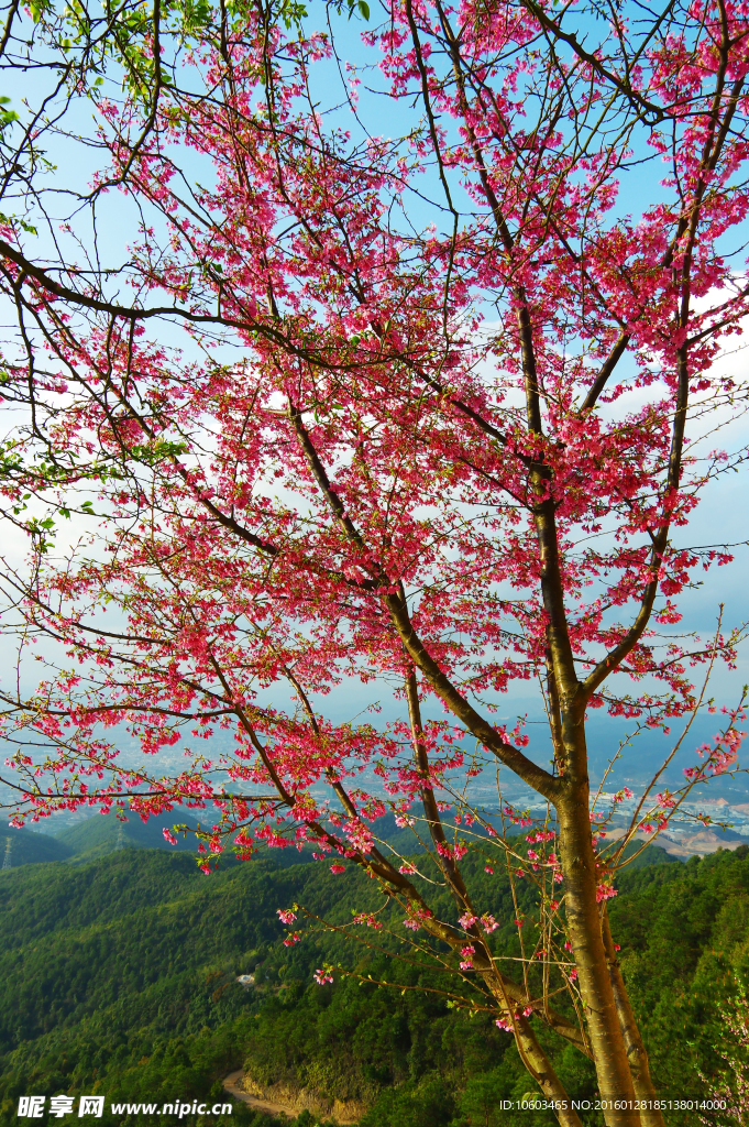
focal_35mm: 27
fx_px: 844
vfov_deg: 67.4
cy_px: 564
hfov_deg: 47.9
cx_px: 374
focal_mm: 18
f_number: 11
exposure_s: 1/80
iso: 100
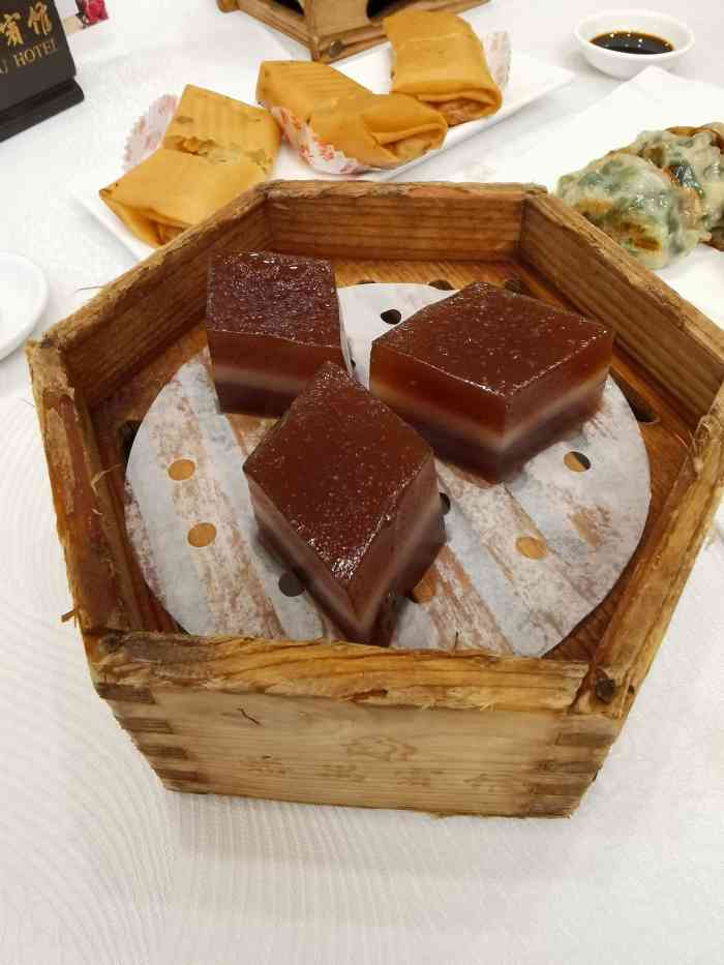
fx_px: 753
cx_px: 362
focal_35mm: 27
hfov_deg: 51.4
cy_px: 482
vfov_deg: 65.3
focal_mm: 2.26
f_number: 2.2
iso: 160
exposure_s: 1/33.3
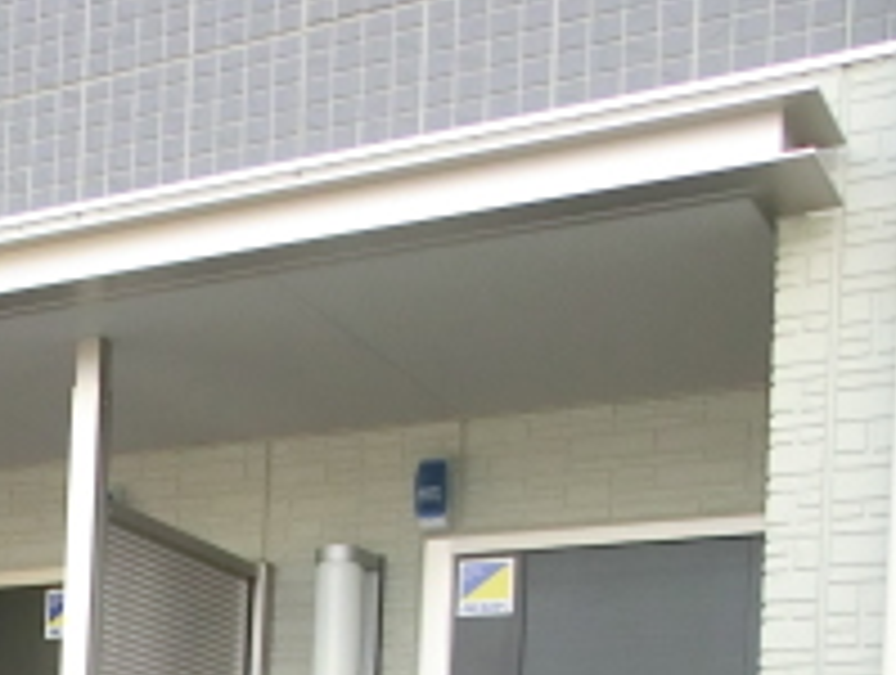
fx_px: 1997
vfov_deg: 17.3
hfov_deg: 22.7
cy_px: 1017
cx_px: -248
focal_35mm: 77
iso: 125
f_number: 3
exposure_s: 1/160
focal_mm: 4.24
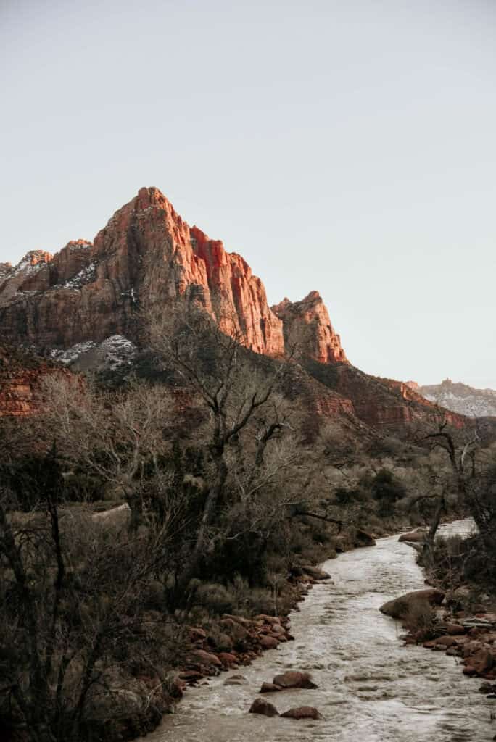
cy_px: 371
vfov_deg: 34.5
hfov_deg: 23.4
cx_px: 248
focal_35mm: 58
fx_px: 1197
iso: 200
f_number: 4
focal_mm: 58
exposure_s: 1/80
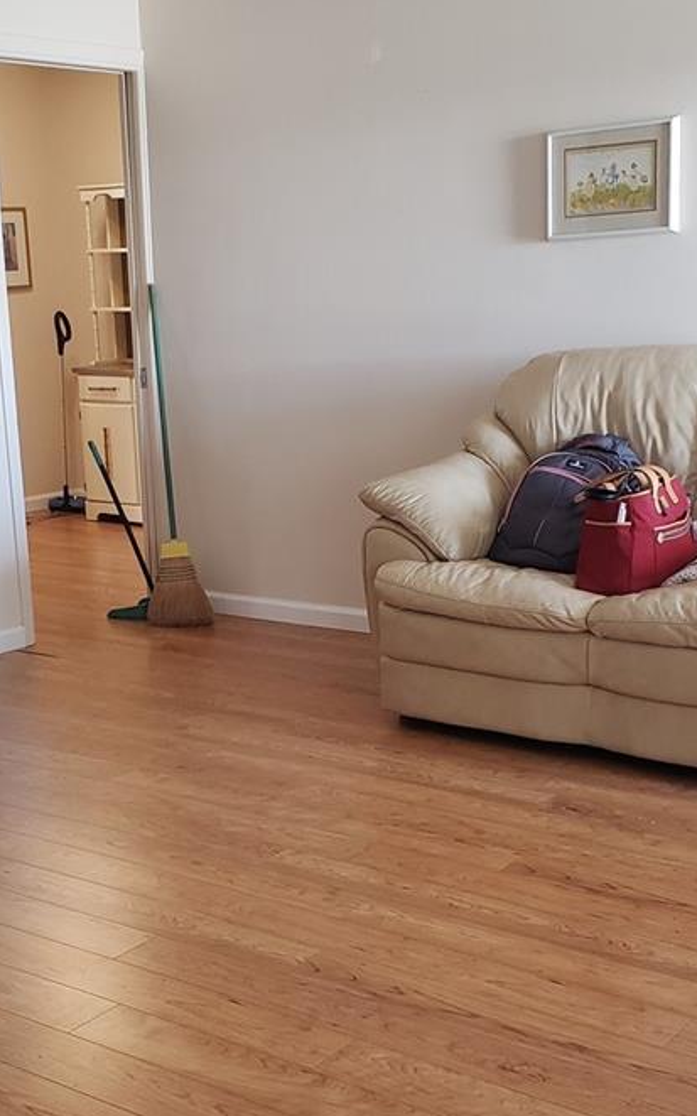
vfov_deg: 39.9
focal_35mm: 50
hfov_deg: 25.8
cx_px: 272
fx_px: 1520
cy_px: 736
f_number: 2.4
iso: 250
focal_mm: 4.3
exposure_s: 1/40
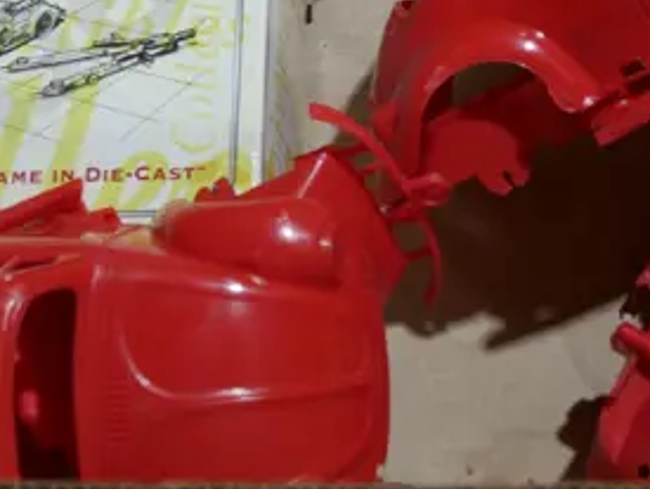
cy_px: -292
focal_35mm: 134
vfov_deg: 10.6
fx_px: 2519
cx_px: 496
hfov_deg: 14.6
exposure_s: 1/60
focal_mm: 18
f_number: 4
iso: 250
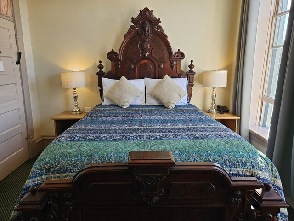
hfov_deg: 73.9
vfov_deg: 58.9
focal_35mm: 23
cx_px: 147
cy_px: 110
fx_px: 195
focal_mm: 5.4
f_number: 1.8
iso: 40
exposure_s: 1/120
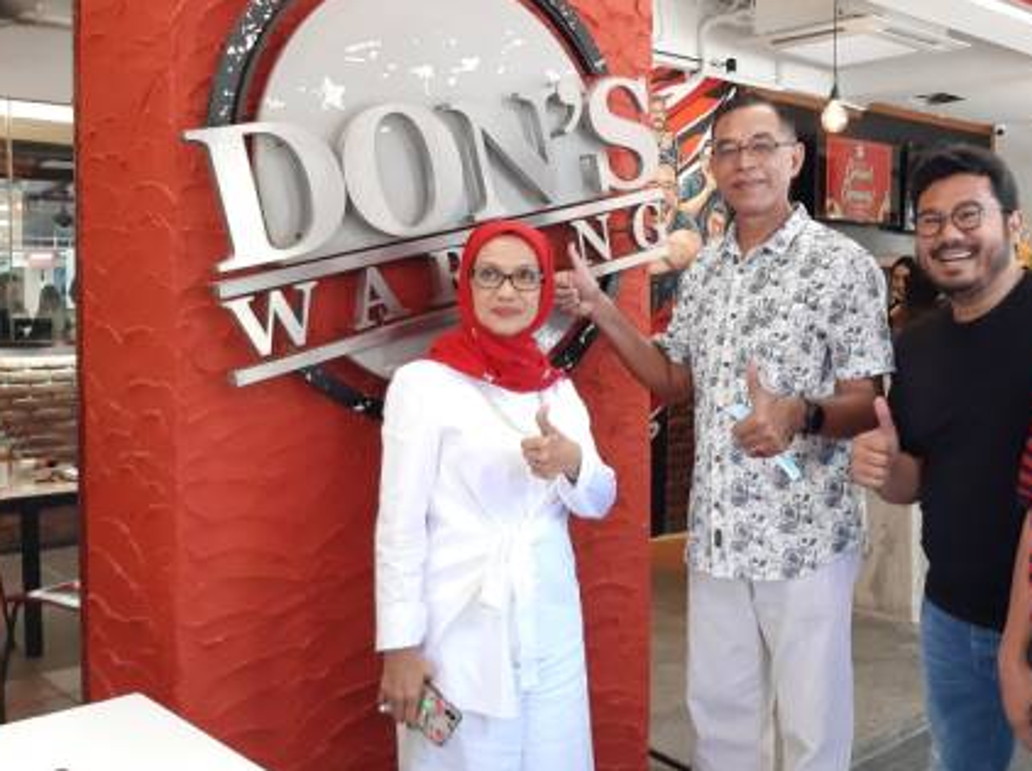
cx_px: 668
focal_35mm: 37
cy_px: 348
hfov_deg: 49.5
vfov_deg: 38.5
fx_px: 1101
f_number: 1.7
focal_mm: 3.93
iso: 250
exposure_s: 1/50
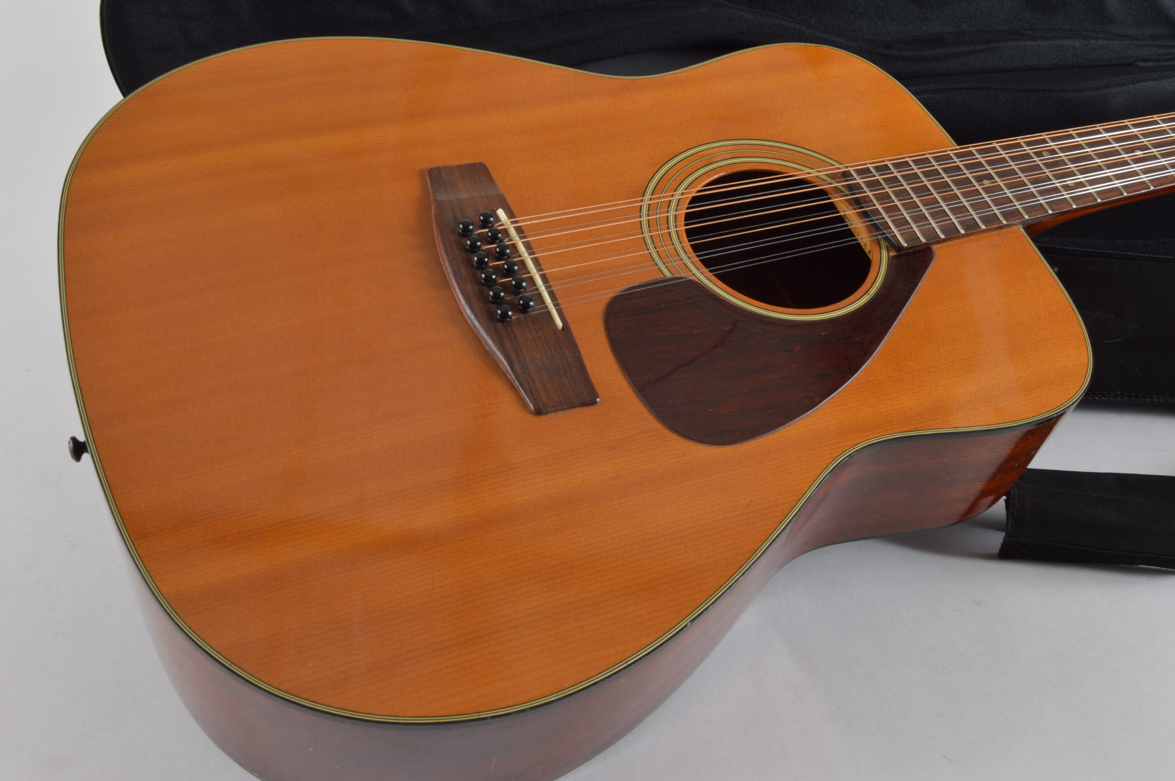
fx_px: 1174
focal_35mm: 36
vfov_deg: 36.8
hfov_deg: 53.2
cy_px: 390
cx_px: 588
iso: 200
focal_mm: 24
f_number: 16
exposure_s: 1/100
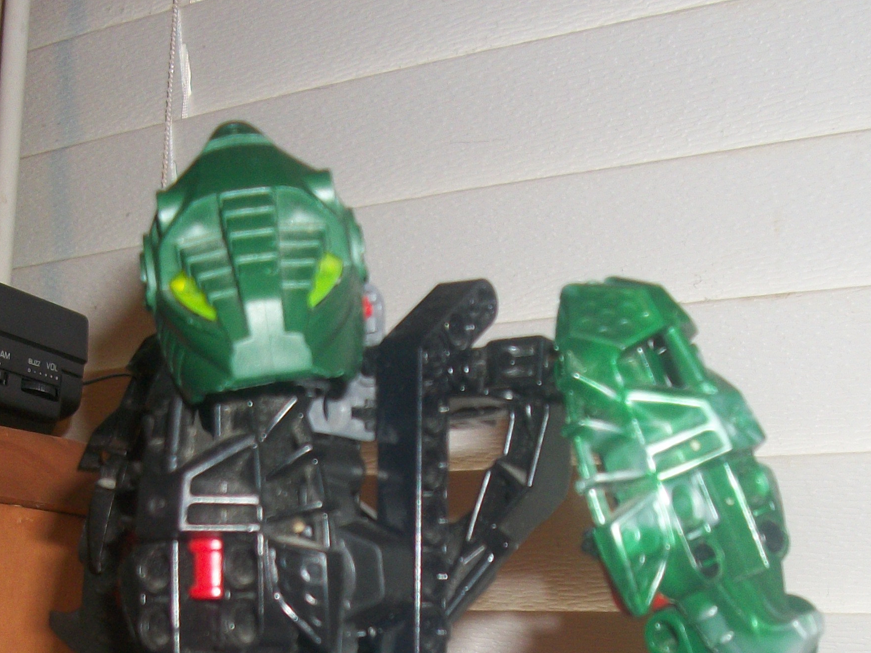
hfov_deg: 26.6
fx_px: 1837
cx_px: 364
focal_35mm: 73
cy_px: 738
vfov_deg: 19.2
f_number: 2.9
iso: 80
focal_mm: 5.7
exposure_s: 1/60
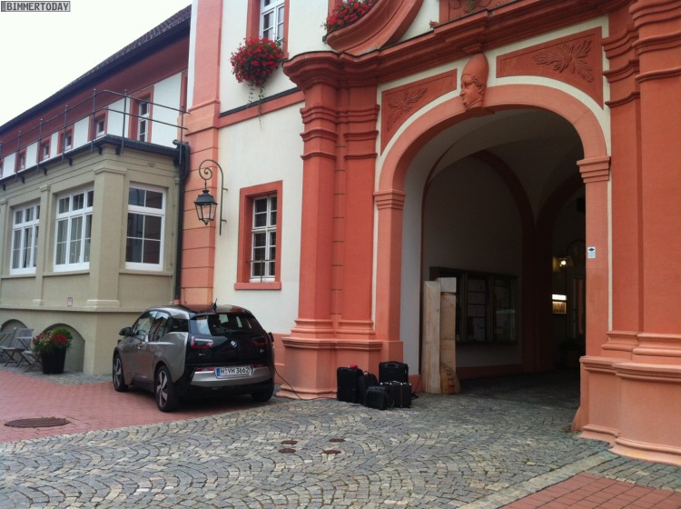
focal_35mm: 35
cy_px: 254
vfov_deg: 40.6
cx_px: 340
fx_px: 687
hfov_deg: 52.7
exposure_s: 1/60
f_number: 2.8
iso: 100
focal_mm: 3.85
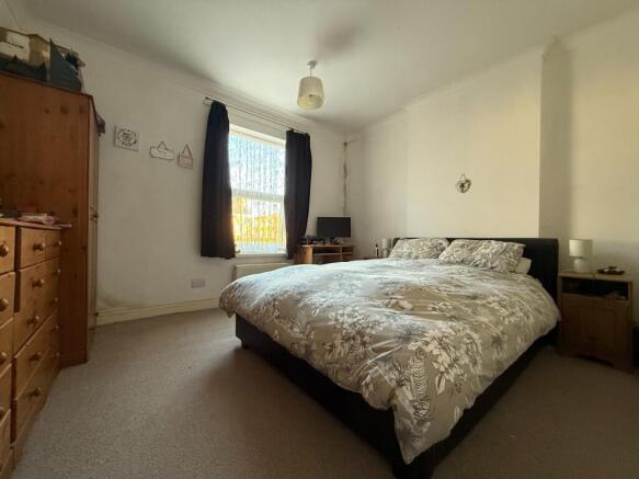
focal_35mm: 14
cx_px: 320
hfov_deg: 102.1
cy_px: 240
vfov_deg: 85.7
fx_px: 258
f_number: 2.2
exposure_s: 1/79
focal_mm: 2.22
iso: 400
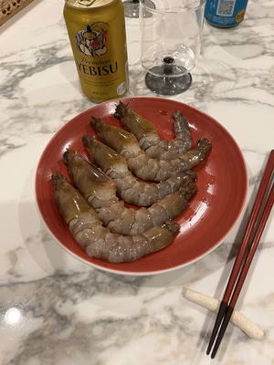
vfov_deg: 67.3
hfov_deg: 53.1
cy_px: 182
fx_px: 274
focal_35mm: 26
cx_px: 137
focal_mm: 5.7
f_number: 1.5
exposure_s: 1/60
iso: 100
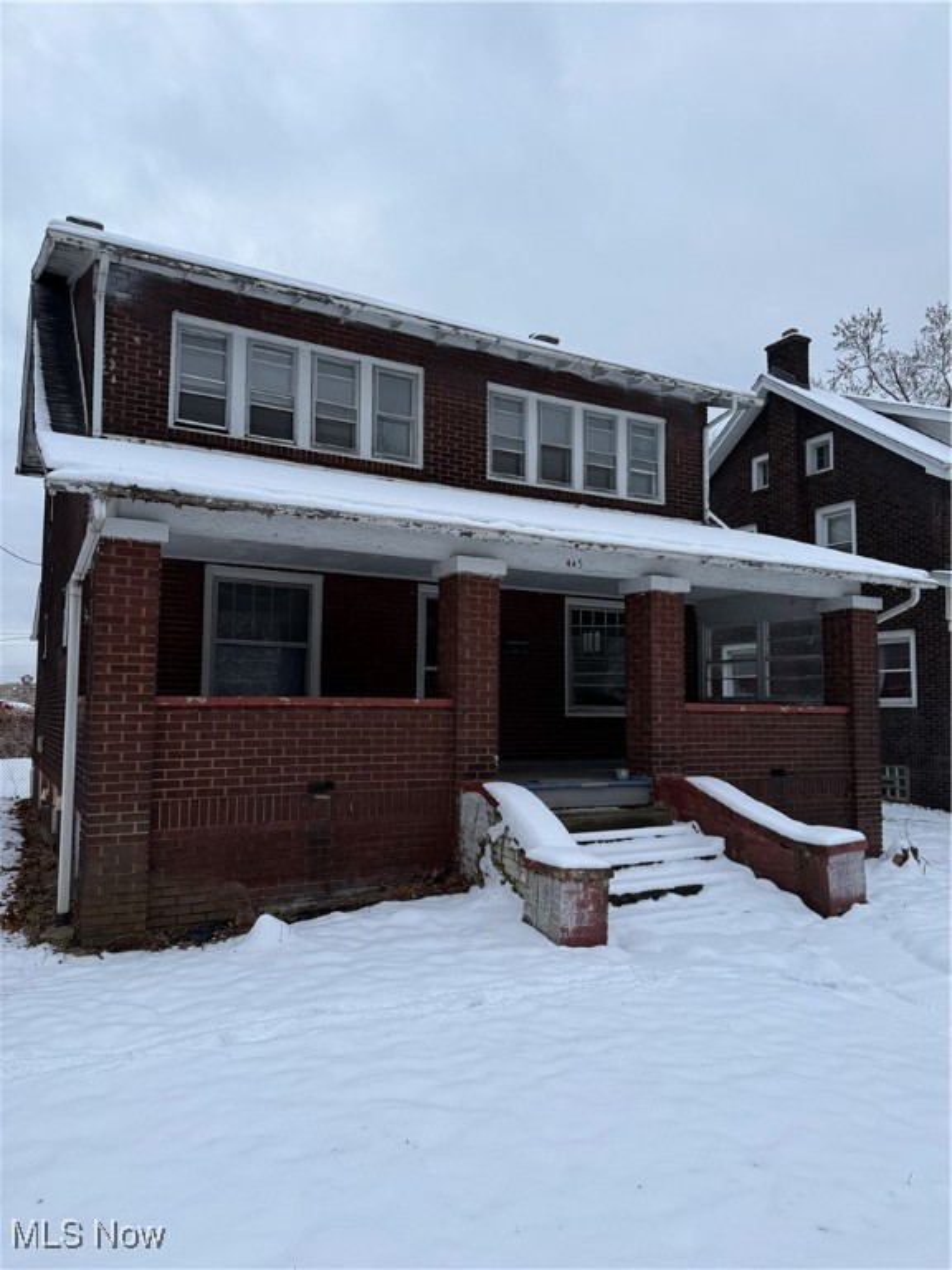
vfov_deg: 71.6
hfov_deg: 56.8
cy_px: 635
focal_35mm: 24
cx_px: 476
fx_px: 880
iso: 200
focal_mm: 6.76
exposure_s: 1/87
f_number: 1.78
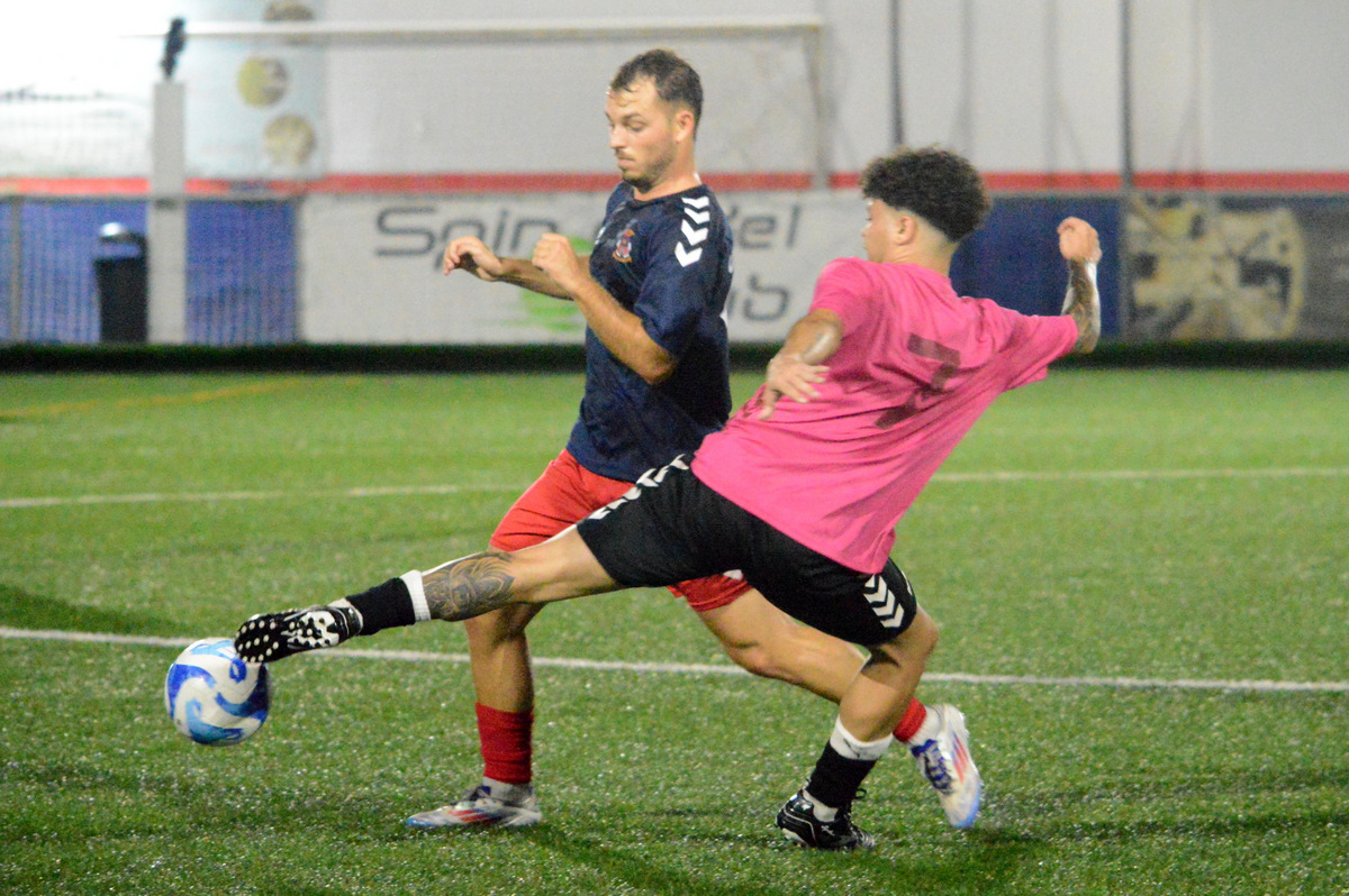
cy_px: 448
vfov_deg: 6.8
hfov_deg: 10.2
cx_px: 674
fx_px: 7582
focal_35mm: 202
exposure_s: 1/4000
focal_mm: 135
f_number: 4.8
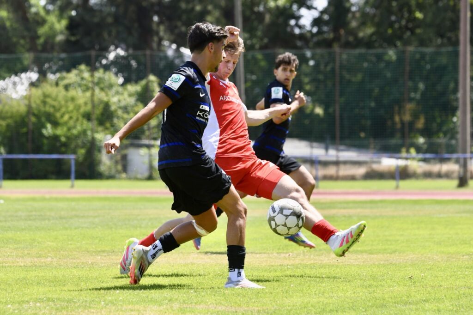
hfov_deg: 8.6
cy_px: 158
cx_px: 236
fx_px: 3152
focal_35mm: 240
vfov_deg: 5.7
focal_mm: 240
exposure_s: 1/1600
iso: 1250
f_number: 7.1
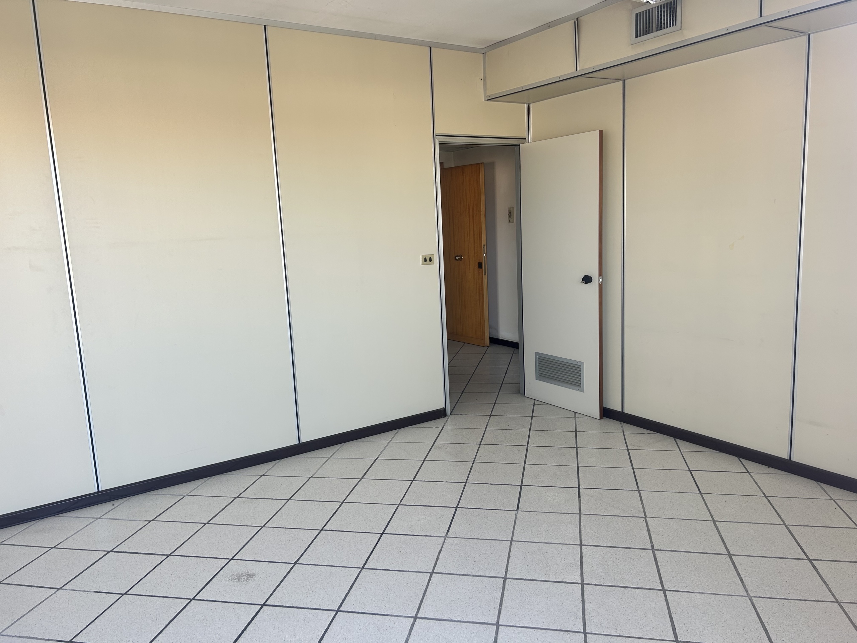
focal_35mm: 26
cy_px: 322
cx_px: 428
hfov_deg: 67.3
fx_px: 644
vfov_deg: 53.1
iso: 40
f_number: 1.5
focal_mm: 5.7
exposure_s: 1/121
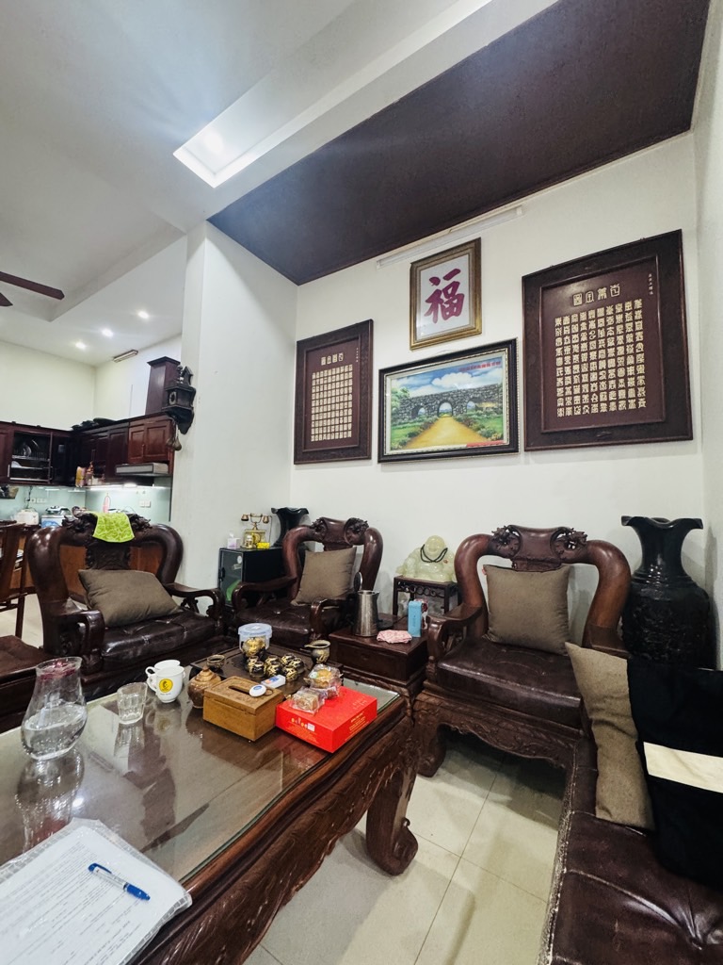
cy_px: 482
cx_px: 362
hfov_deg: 85.7
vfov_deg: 102.1
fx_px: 390
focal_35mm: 14
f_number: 2.2
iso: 500
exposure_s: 1/50
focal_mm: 2.22
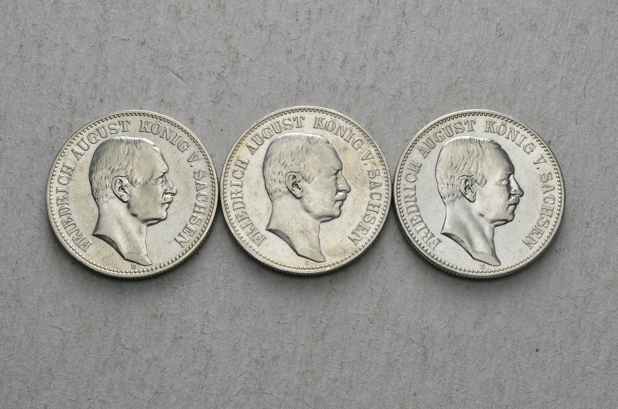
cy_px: 204
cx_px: 309
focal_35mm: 69
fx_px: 1182
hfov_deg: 29.3
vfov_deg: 19.6
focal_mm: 46
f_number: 14
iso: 400
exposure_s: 1/200
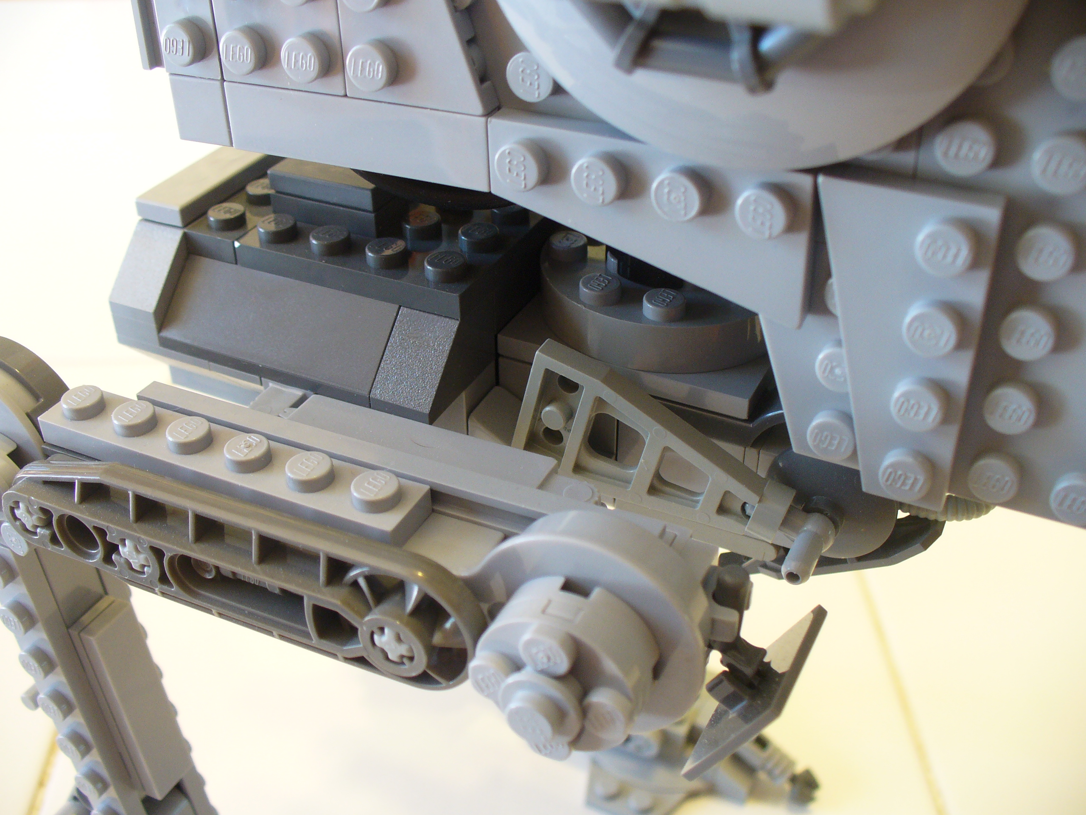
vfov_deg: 38.7
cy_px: 408
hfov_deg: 50.1
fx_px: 1161
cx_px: 543
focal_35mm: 37
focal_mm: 6.1
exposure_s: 1/15
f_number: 2.8
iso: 150
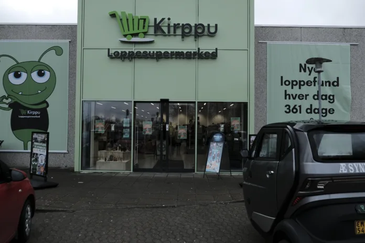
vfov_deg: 47.9
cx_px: 182
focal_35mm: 27
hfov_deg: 67.4
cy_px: 122
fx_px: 274
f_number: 2.8
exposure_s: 1/500
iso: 200
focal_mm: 18
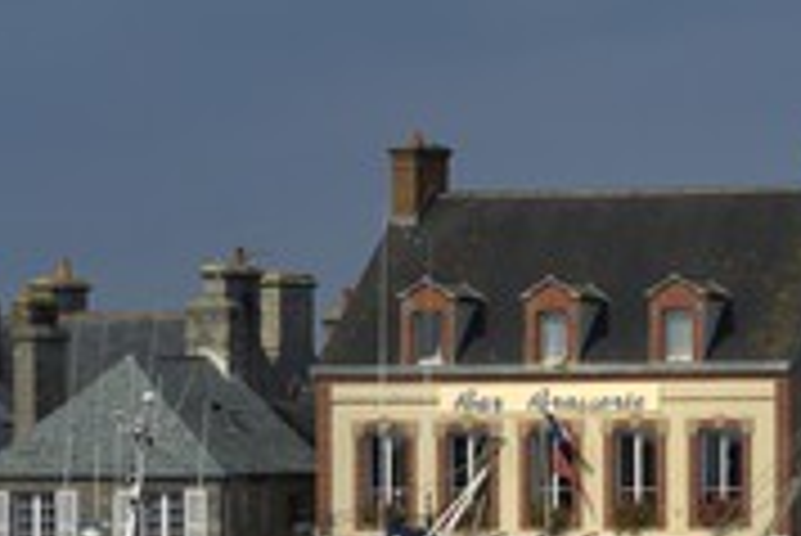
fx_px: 13765
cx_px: 549
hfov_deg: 3.3
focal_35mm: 618
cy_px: 518
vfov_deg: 2.2
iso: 100
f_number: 7.6
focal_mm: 175
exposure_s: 1/400
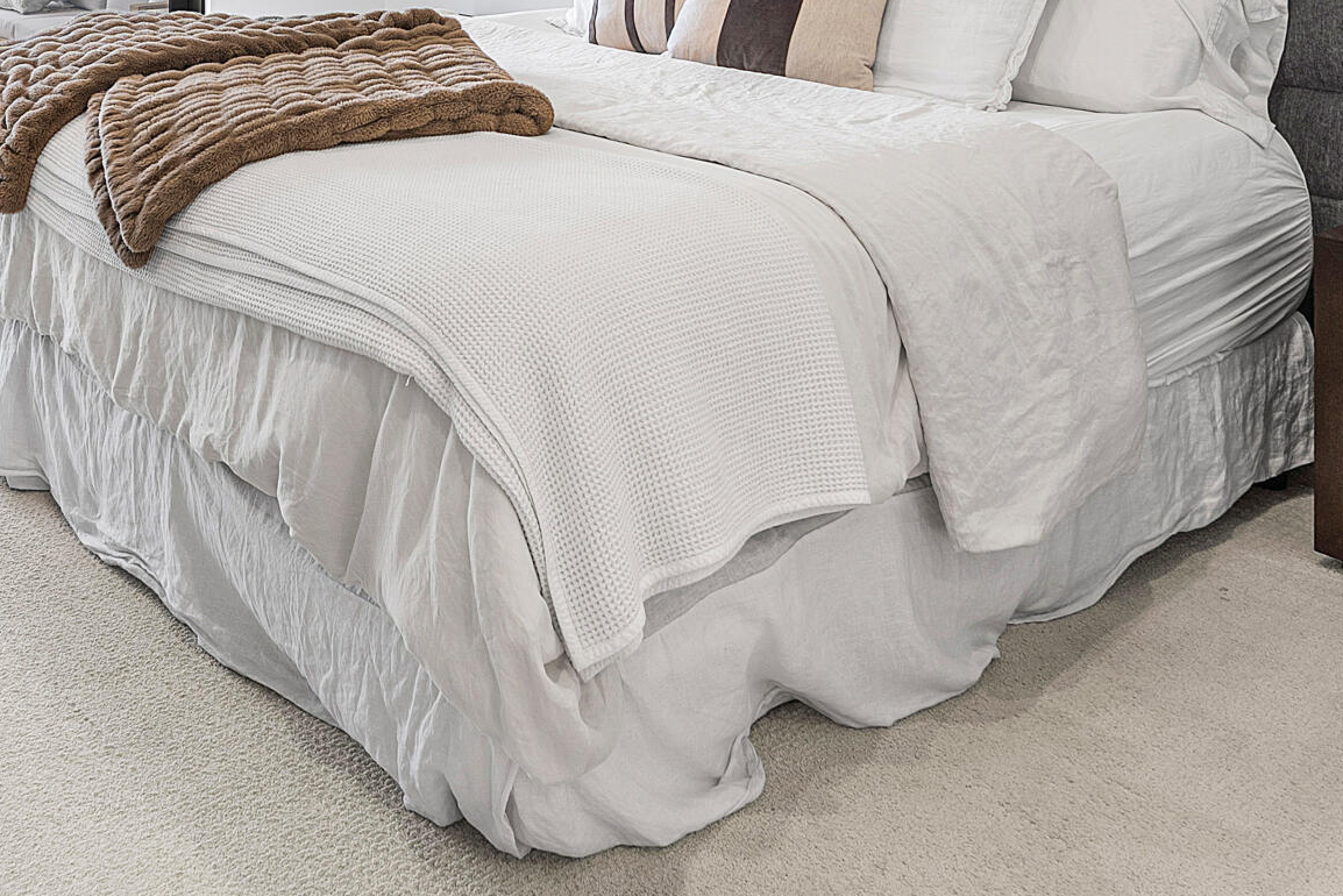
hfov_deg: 47.6
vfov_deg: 30.8
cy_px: -26
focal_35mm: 40
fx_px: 1484
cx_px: 412
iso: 160
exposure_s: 1/3
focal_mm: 15.3
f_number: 8
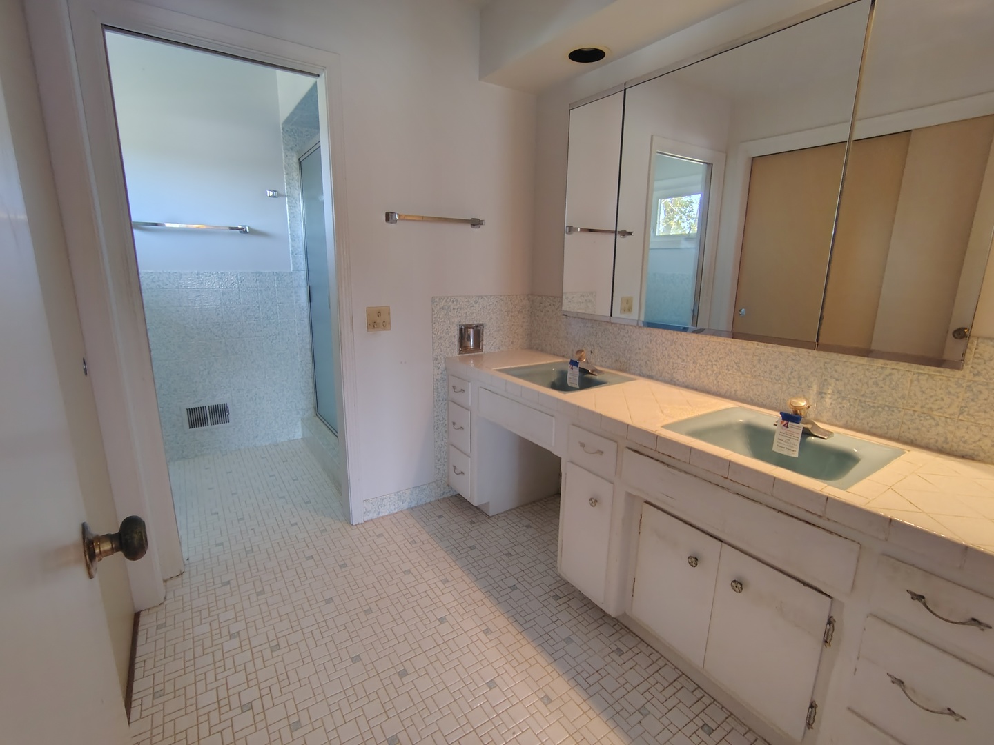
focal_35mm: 16
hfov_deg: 94.5
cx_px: 497
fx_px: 459
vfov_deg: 78.1
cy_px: 372
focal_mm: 2.13
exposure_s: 1/24
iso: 524
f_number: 2.2
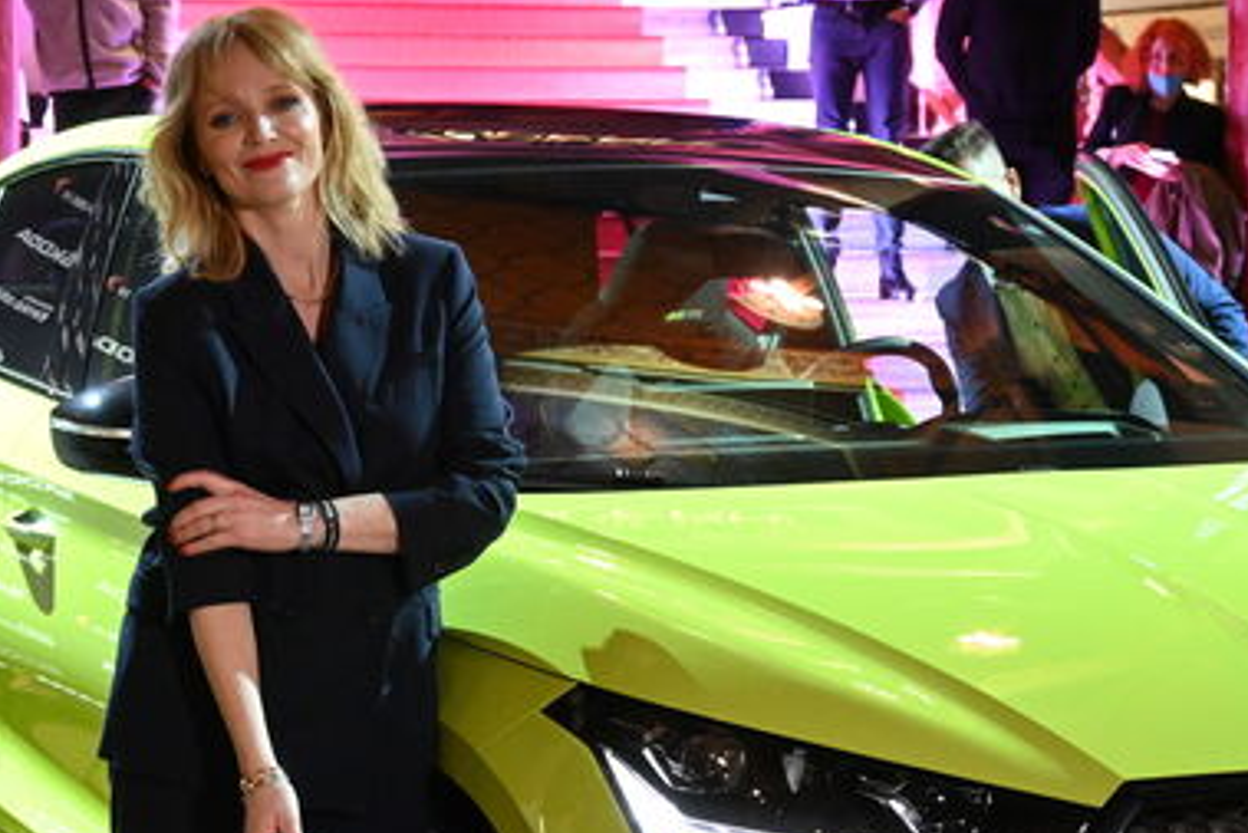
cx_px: 586
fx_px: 3114
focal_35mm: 90
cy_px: 341
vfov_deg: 15.2
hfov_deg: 22.7
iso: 3200
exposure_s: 1/100
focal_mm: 37
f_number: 5.3
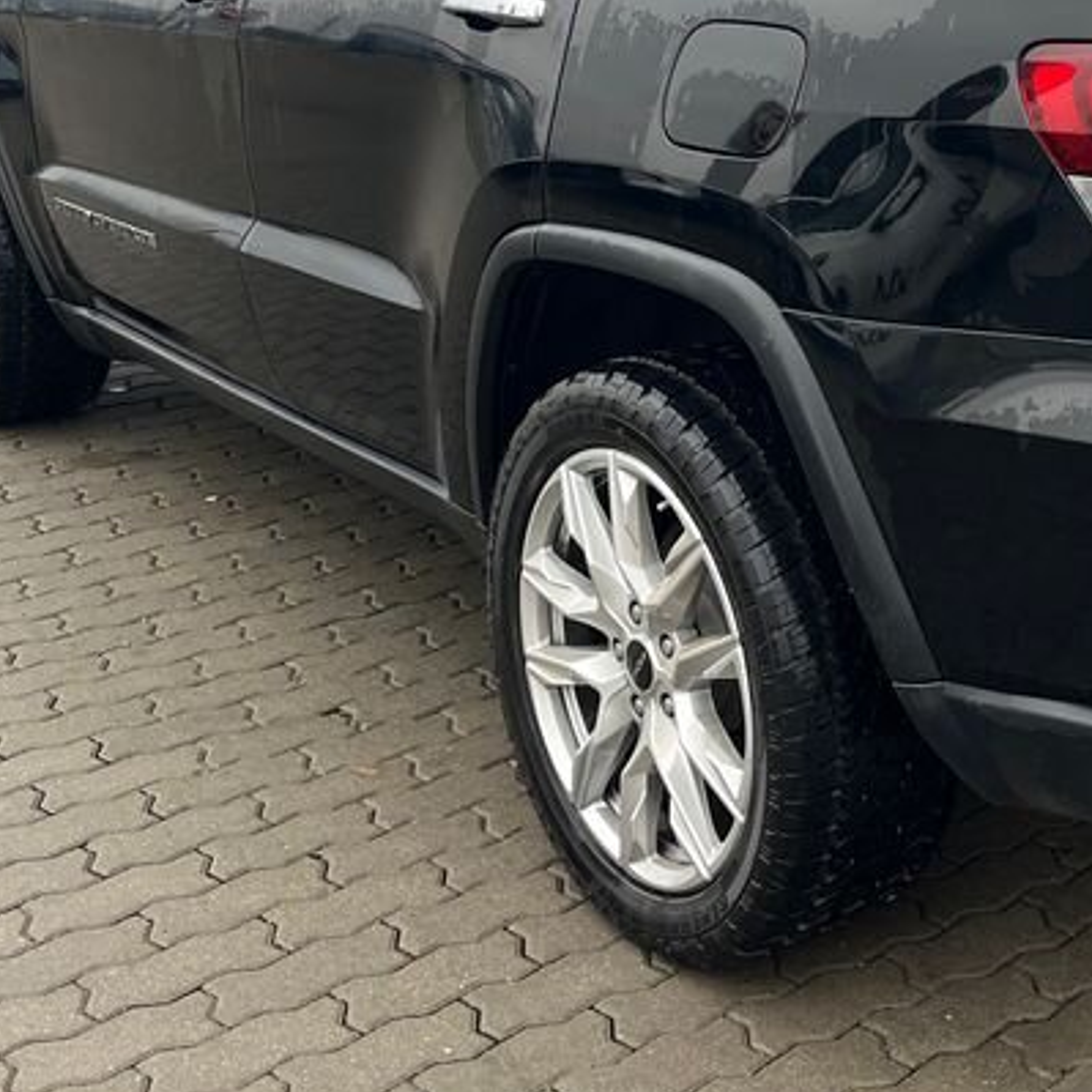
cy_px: 167
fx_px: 2106
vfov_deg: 28.2
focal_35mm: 59
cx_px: 985
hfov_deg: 28.0
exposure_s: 1/121
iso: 125
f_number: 1.6
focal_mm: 5.1
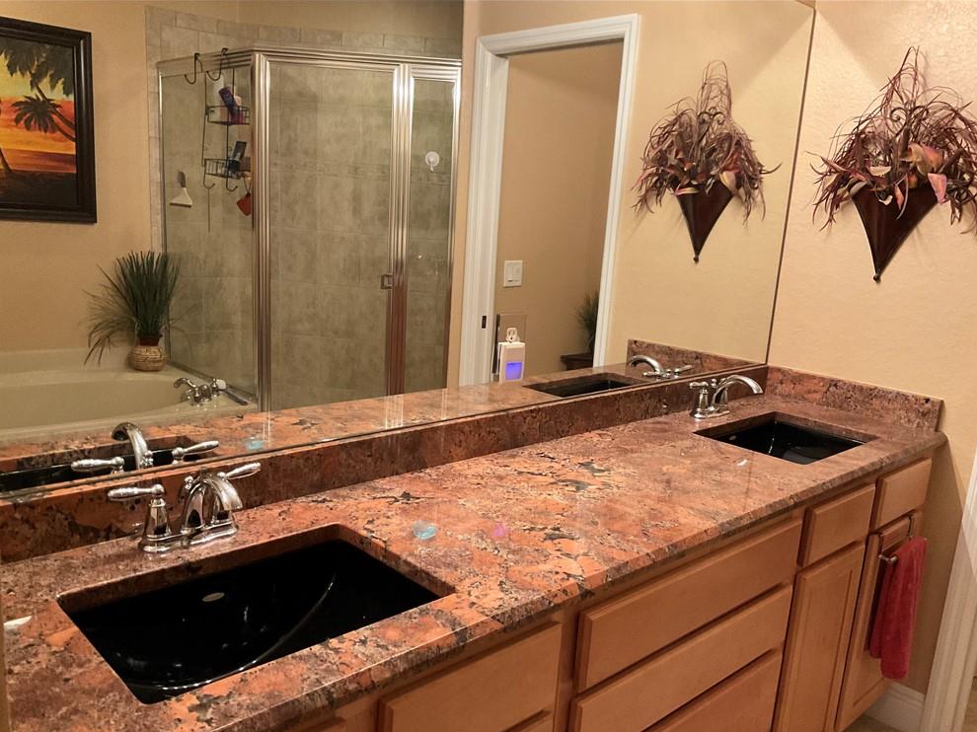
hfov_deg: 60.0
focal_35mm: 30
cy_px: 378
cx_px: 489
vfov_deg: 46.8
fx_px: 847
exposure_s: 1/60
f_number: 1.8
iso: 250
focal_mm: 3
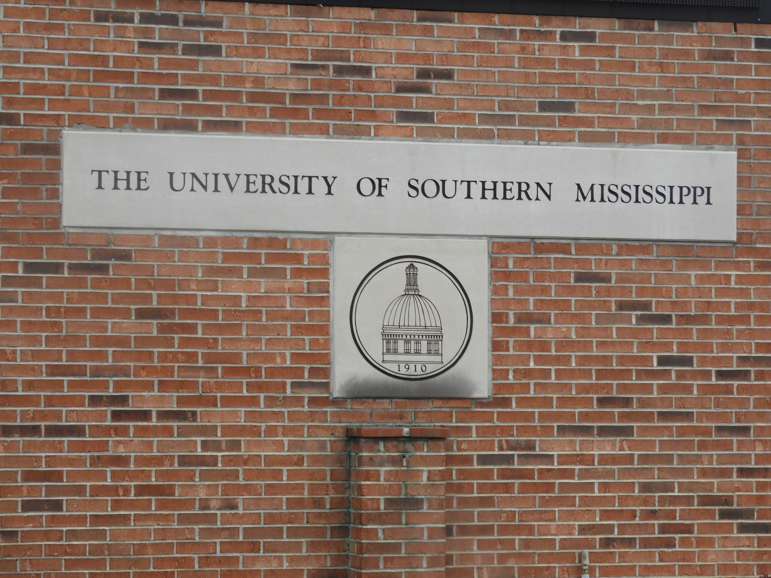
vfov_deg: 11.9
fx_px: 2784
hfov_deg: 15.8
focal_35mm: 125
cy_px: 289
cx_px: 386
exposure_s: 1/80
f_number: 5
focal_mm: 22.4
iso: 100
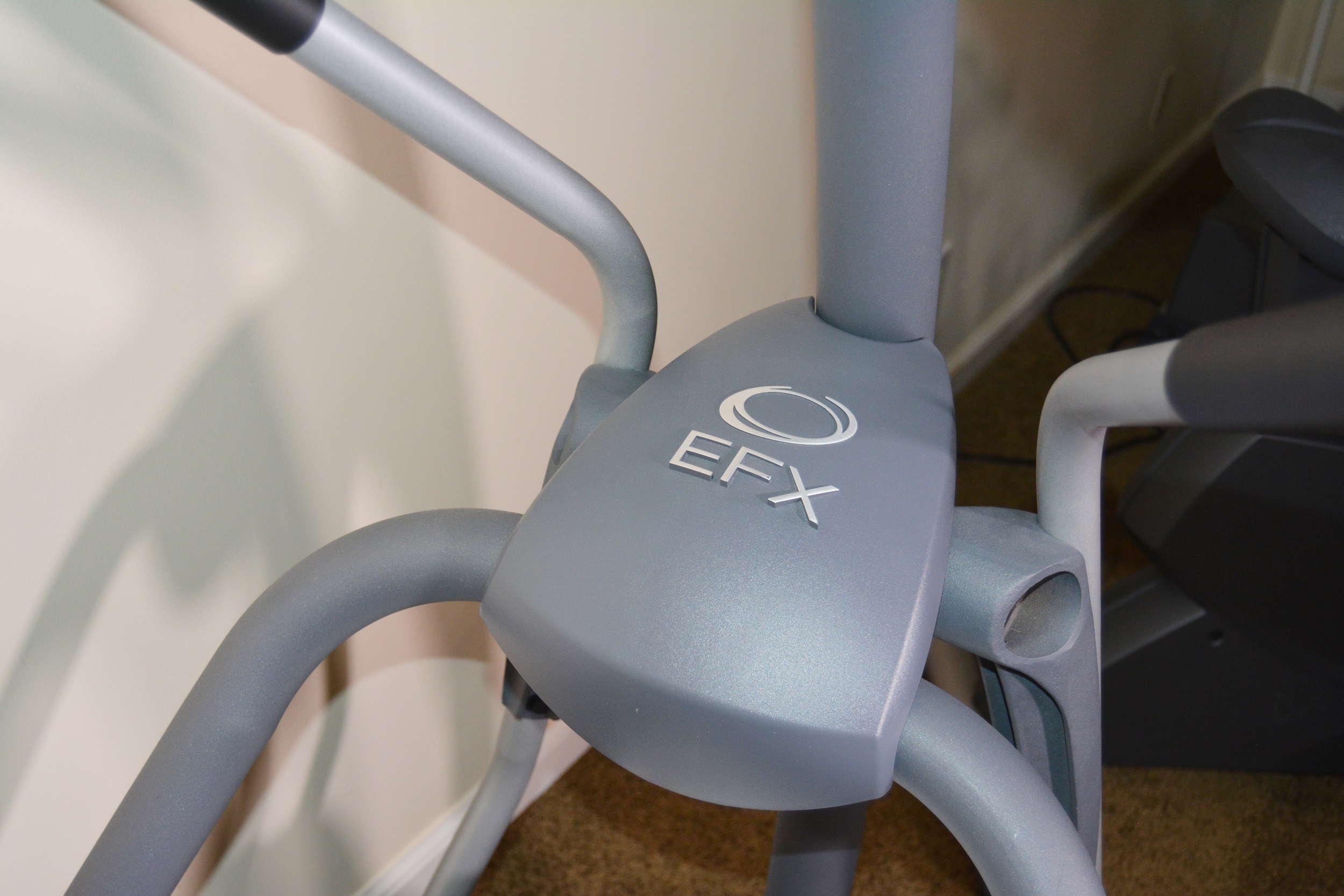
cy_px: 448
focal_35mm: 46
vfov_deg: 28.9
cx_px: 672
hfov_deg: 42.3
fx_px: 1736
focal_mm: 31
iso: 640
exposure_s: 1/60
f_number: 4.2
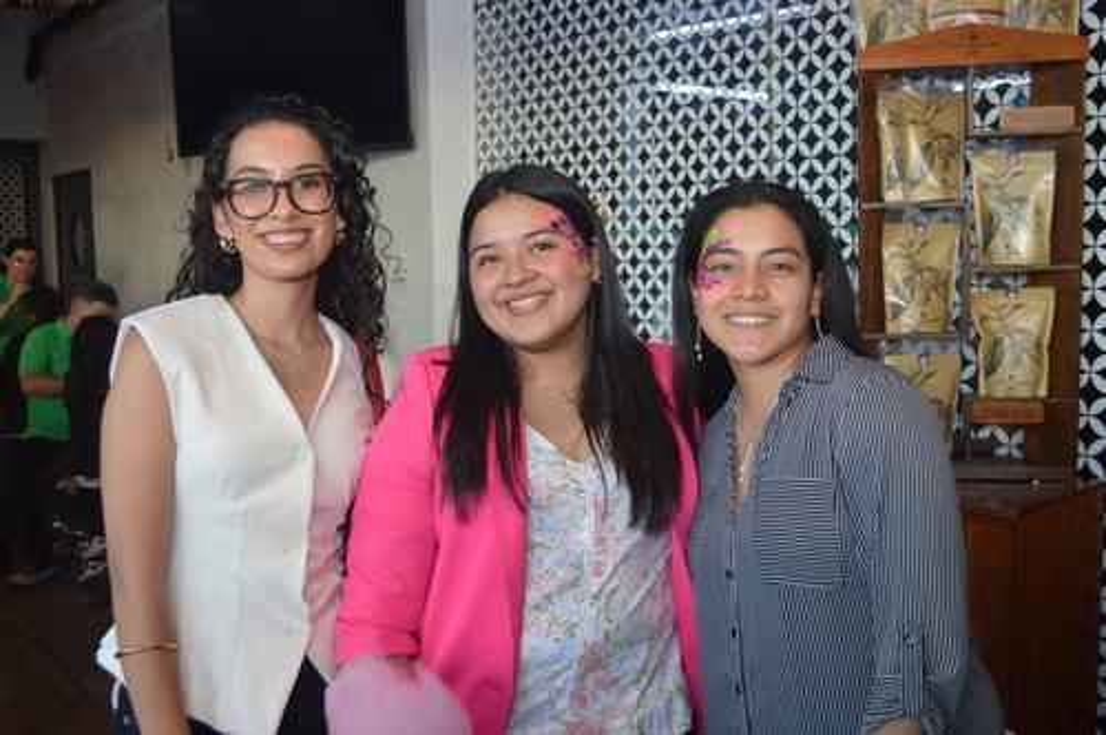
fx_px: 1105
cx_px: 553
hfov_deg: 53.2
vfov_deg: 36.8
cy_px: 368
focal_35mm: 36
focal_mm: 24
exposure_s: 1/80
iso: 400
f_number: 4.5
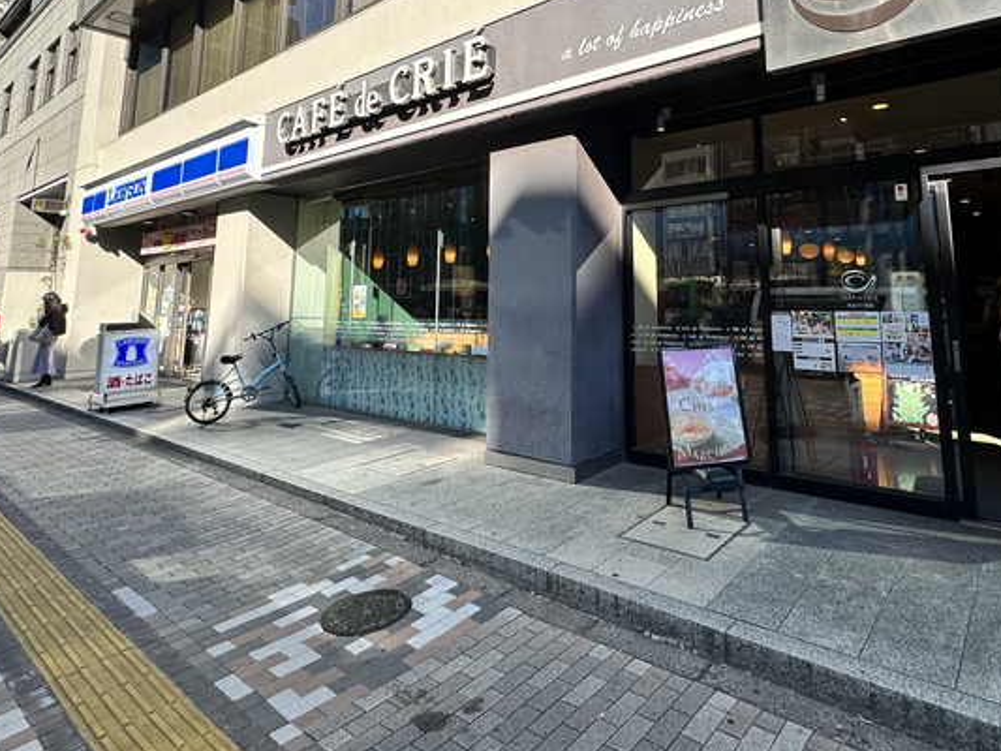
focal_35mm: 21
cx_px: 607
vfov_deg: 60.7
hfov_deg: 78.0
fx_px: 607
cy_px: 208
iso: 50
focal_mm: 2.22
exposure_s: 1/720
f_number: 2.2
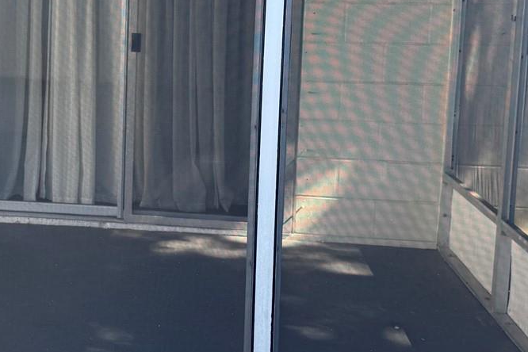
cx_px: 72
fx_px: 880
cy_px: 91
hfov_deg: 32.1
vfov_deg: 22.4
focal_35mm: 60
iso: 80
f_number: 1.78
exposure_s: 1/293
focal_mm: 6.76
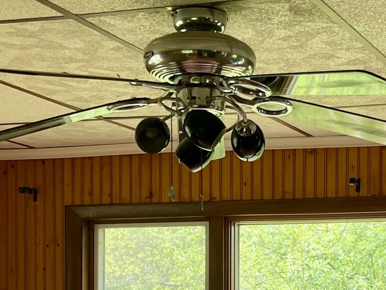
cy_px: 322
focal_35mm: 98
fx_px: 1093
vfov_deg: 14.7
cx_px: 372
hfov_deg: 19.5
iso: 40
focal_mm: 5.1
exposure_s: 1/121
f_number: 1.6
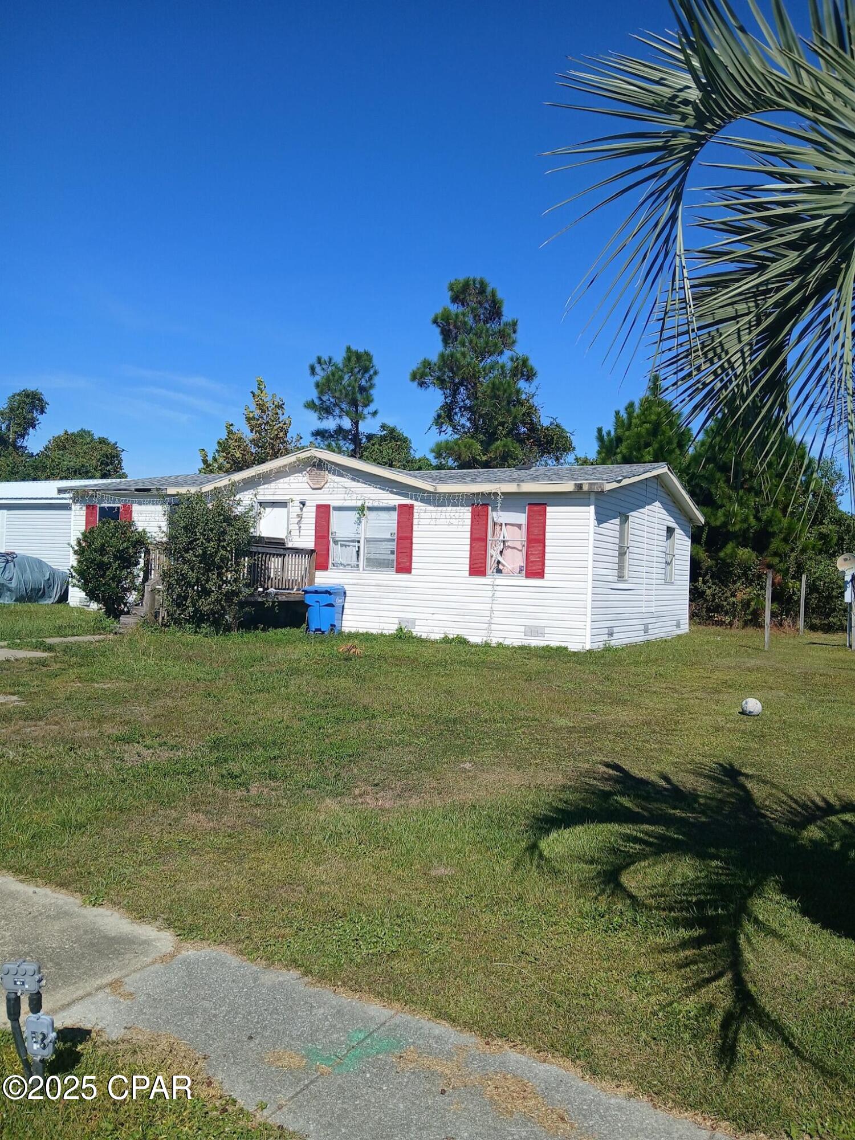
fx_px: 856
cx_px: 428
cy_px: 570
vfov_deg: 67.3
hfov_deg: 53.1
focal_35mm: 26
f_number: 1.8
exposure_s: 1/853
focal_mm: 3.98
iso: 20
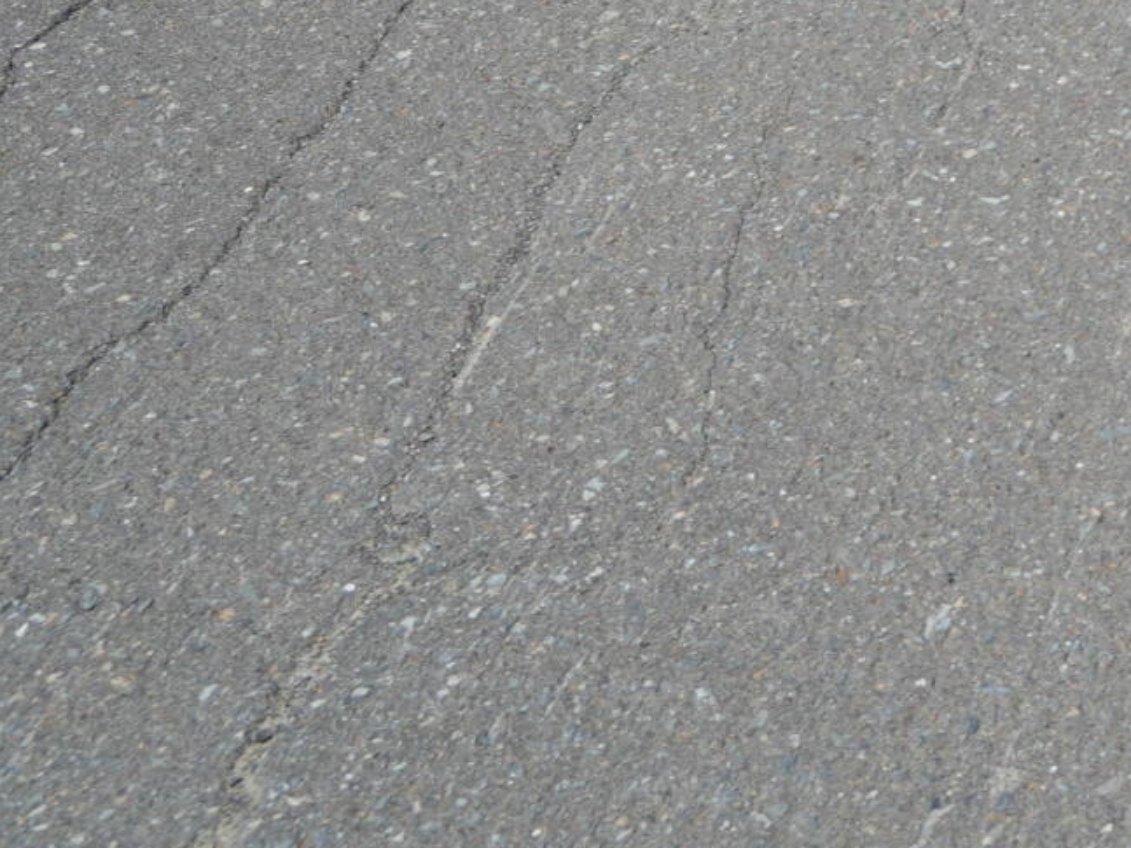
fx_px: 3495
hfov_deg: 15.8
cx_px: 2005
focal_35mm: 107
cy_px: -888
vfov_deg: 12.2
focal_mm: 24
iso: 100
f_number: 6.3
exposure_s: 1/400
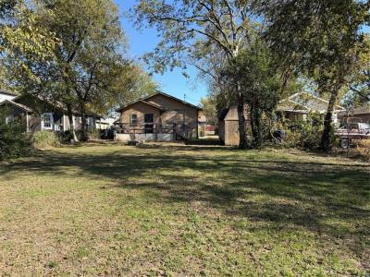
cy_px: 138
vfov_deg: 56.8
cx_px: 185
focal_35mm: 24
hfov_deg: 71.6
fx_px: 257
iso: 80
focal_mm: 6.76
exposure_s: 1/2110
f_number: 1.78
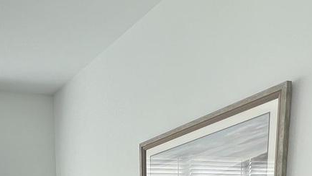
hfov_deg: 42.0
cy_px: 355
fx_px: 389
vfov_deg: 17.7
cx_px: 68
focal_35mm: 47
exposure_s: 1/124
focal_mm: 1.57
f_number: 1.8
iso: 32
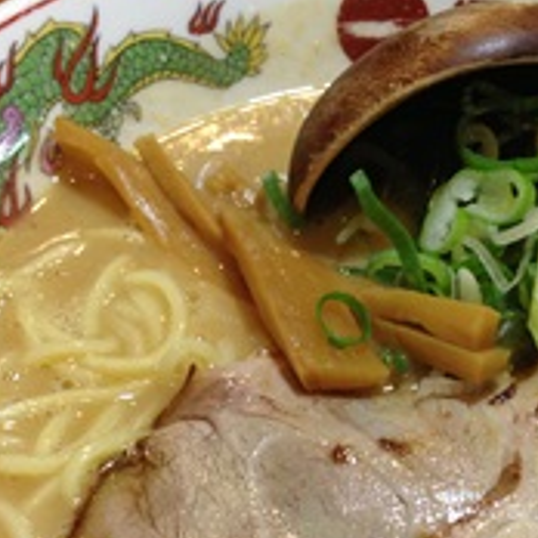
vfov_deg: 22.8
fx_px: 1319
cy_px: 411
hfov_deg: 22.8
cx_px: 408
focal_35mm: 75
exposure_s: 1/20
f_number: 2.4
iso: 125
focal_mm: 4.13
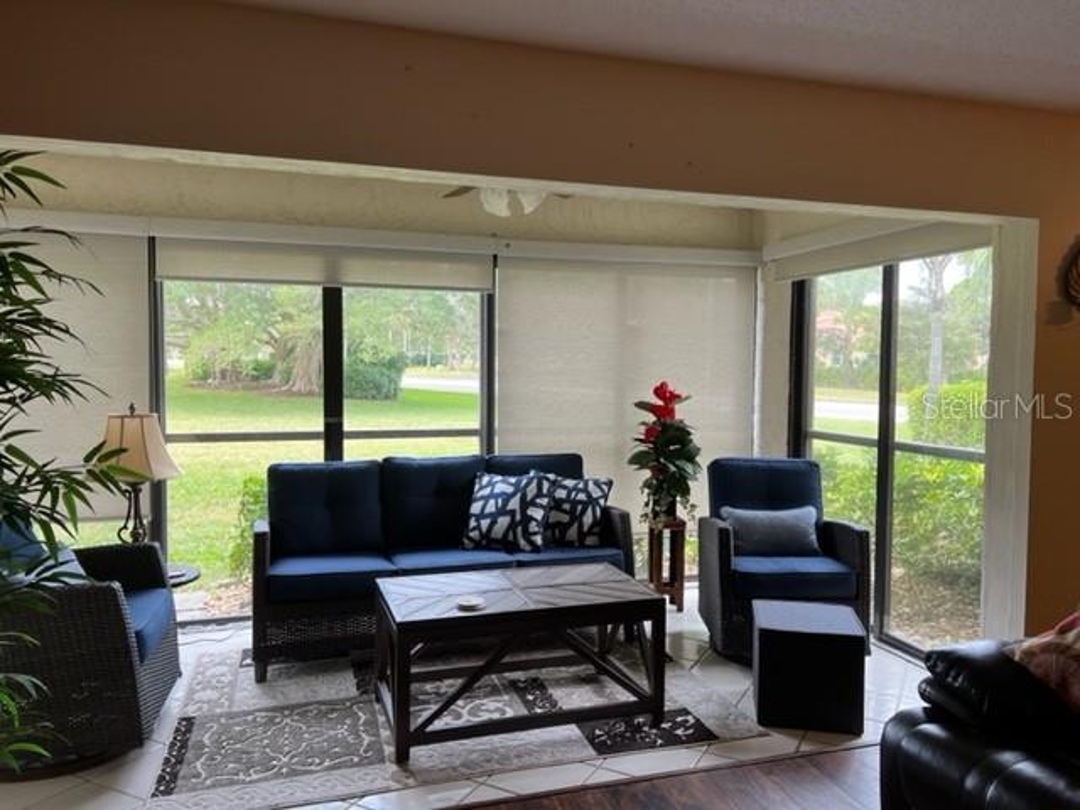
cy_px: 405
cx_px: 540
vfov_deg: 53.1
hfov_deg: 67.3
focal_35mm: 26
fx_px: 811
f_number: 1.5
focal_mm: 5.7
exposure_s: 1/120
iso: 64
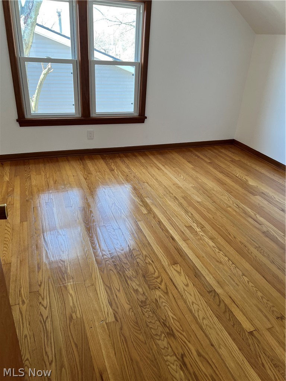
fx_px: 286
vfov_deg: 67.3
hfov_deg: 53.1
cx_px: 143
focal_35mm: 26
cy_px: 190
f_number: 1.5
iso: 100
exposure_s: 1/121
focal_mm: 5.7
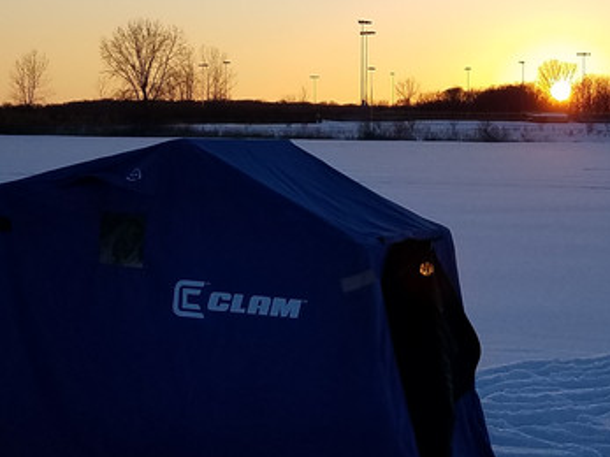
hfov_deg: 24.0
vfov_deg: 18.4
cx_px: 502
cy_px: 165
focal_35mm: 80
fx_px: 1409
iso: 40
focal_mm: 4.2
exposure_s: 1/1096
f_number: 1.7
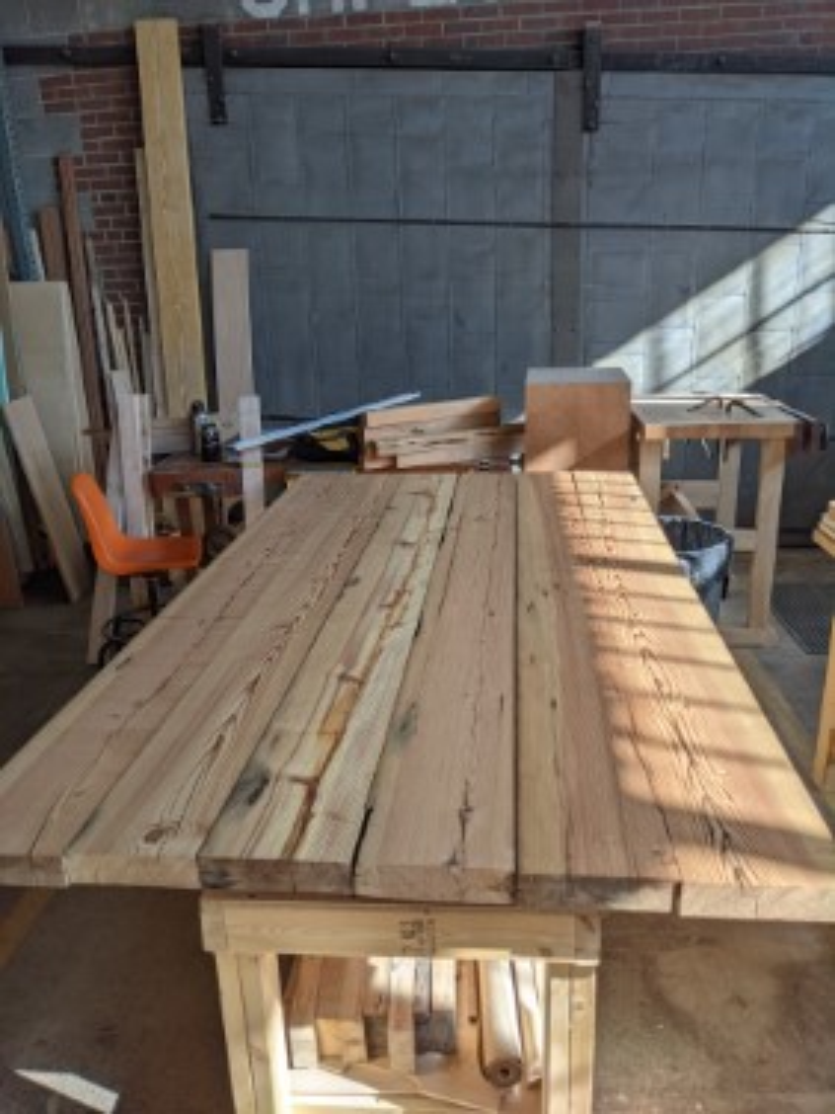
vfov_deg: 65.3
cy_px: 557
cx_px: 418
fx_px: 868
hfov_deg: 51.4
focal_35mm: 27
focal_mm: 4.38
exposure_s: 1/522
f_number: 1.73
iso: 41
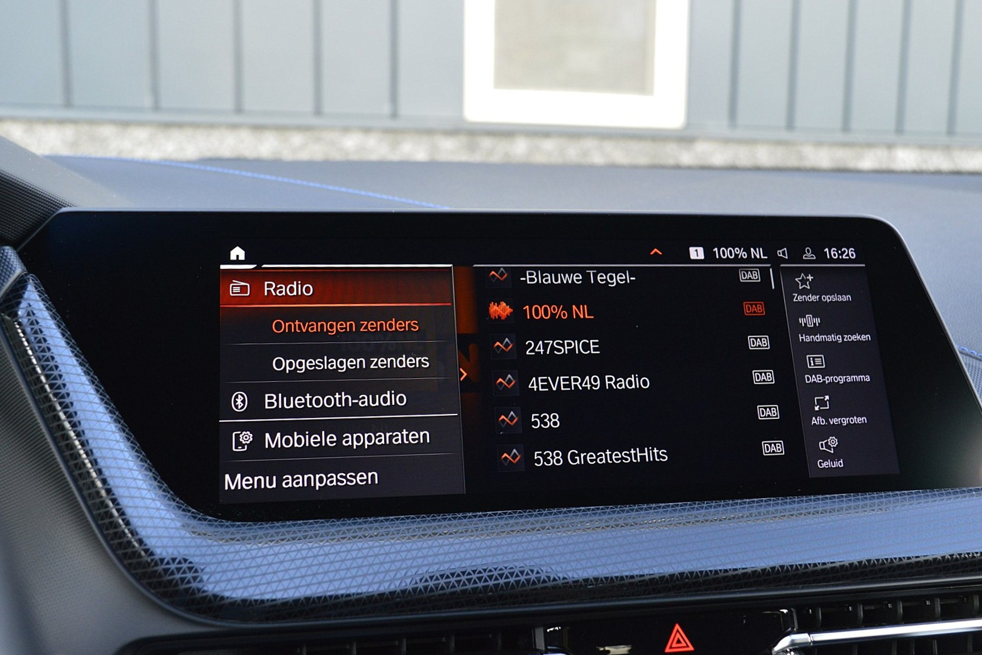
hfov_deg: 53.1
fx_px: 982
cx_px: 491
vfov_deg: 36.9
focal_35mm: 36
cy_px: 328
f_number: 5.6
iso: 800
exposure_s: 1/60
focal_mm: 24
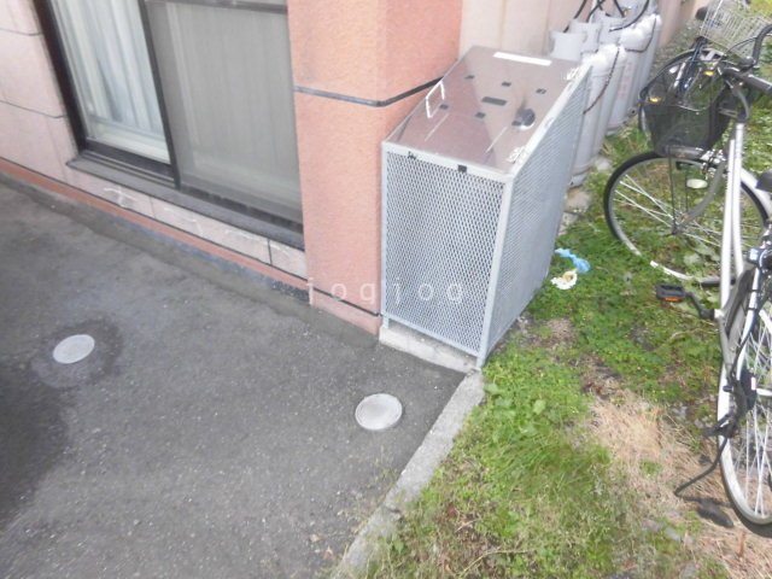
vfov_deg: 56.8
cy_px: 290
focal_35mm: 24
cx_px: 386
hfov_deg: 71.6
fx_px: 535
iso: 200
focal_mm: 4.3
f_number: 3.1
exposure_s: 1/50
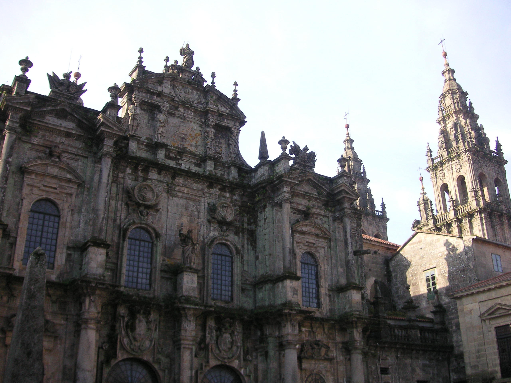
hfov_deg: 50.1
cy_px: 192
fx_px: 546
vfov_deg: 38.7
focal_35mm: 37
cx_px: 256
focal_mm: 6.1
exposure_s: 1/350
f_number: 2.8
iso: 50
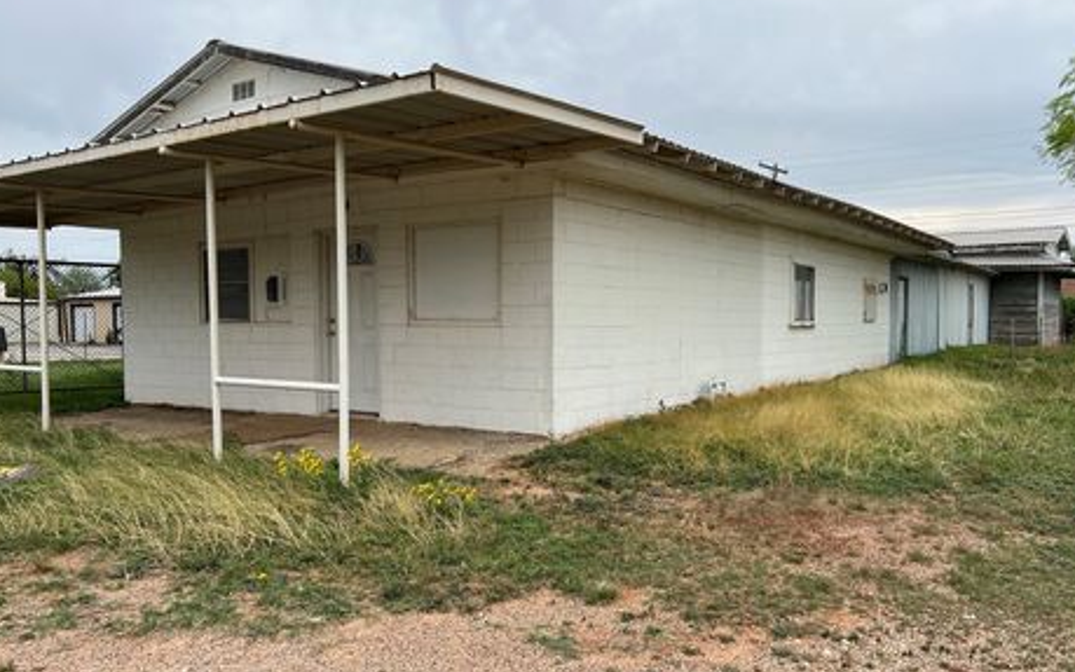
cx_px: 534
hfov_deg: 62.9
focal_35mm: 30
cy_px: 364
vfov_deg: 41.8
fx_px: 879
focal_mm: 5.7
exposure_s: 1/2632
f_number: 1.5
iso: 50
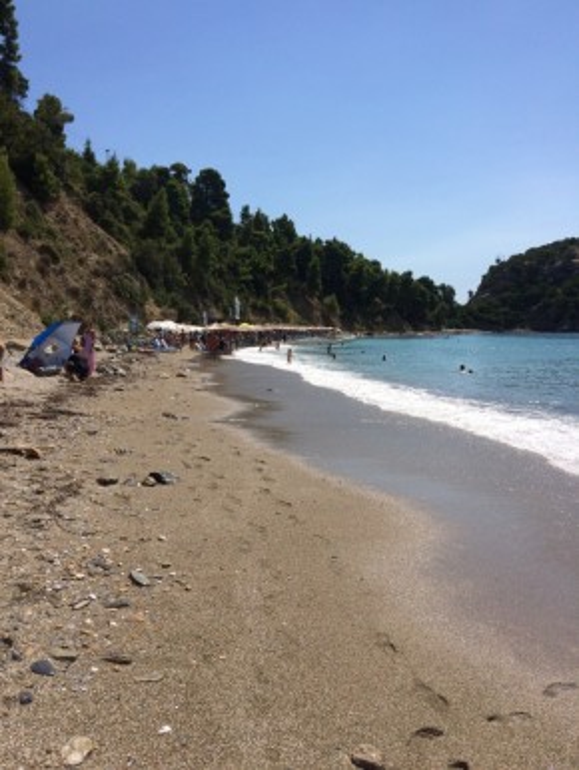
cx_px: 290
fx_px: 646
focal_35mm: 29
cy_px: 385
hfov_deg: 48.3
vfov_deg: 61.6
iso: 32
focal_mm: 4.15
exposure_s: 1/4115
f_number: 2.2
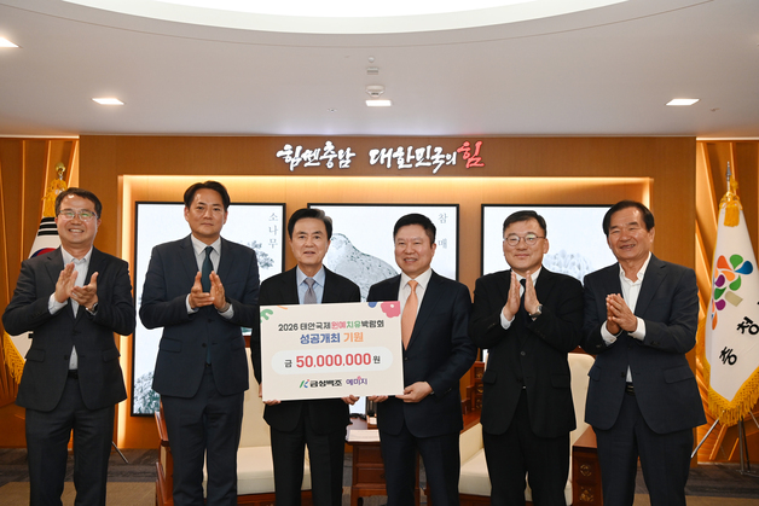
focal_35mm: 40
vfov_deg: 33.4
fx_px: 843
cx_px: 380
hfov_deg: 48.4
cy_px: 253
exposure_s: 1/250
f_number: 5
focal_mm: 40
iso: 1250
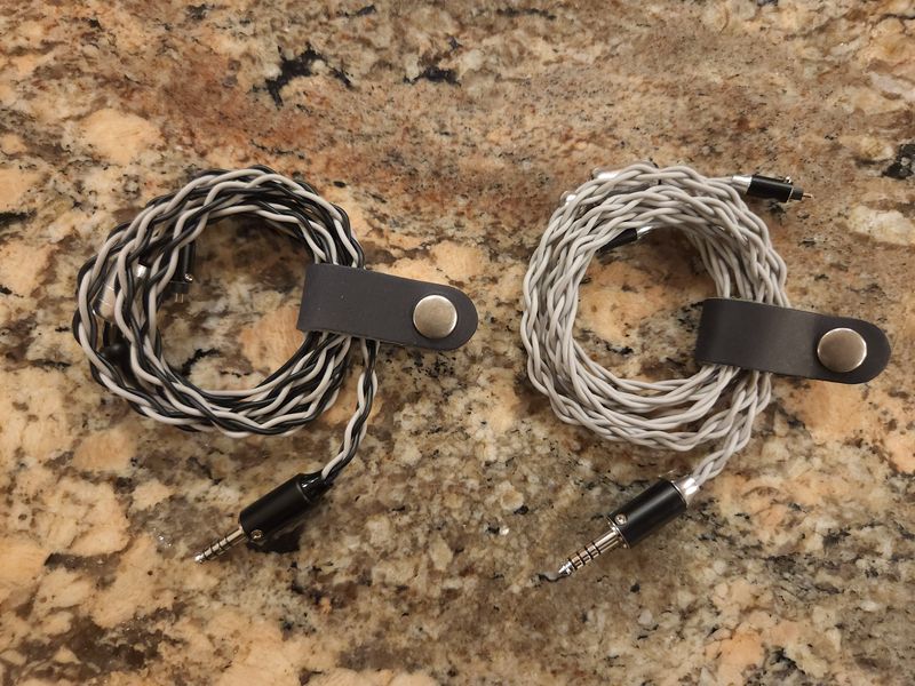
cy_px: 343
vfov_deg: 58.9
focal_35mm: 23
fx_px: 608
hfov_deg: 73.9
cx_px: 458
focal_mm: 5.4
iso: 320
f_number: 1.8
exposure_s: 1/24
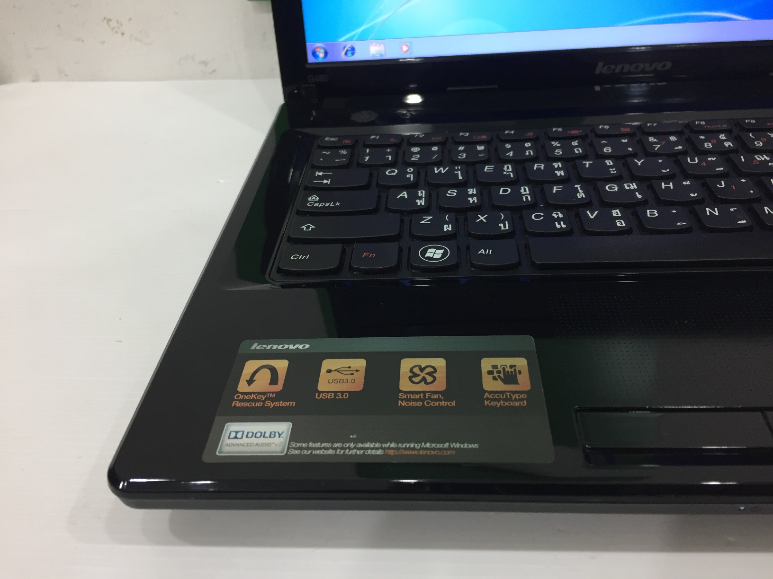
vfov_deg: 48.2
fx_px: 648
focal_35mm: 29
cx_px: 386
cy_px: 290
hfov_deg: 61.7
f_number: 2.2
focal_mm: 4.15
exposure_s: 1/33
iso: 100
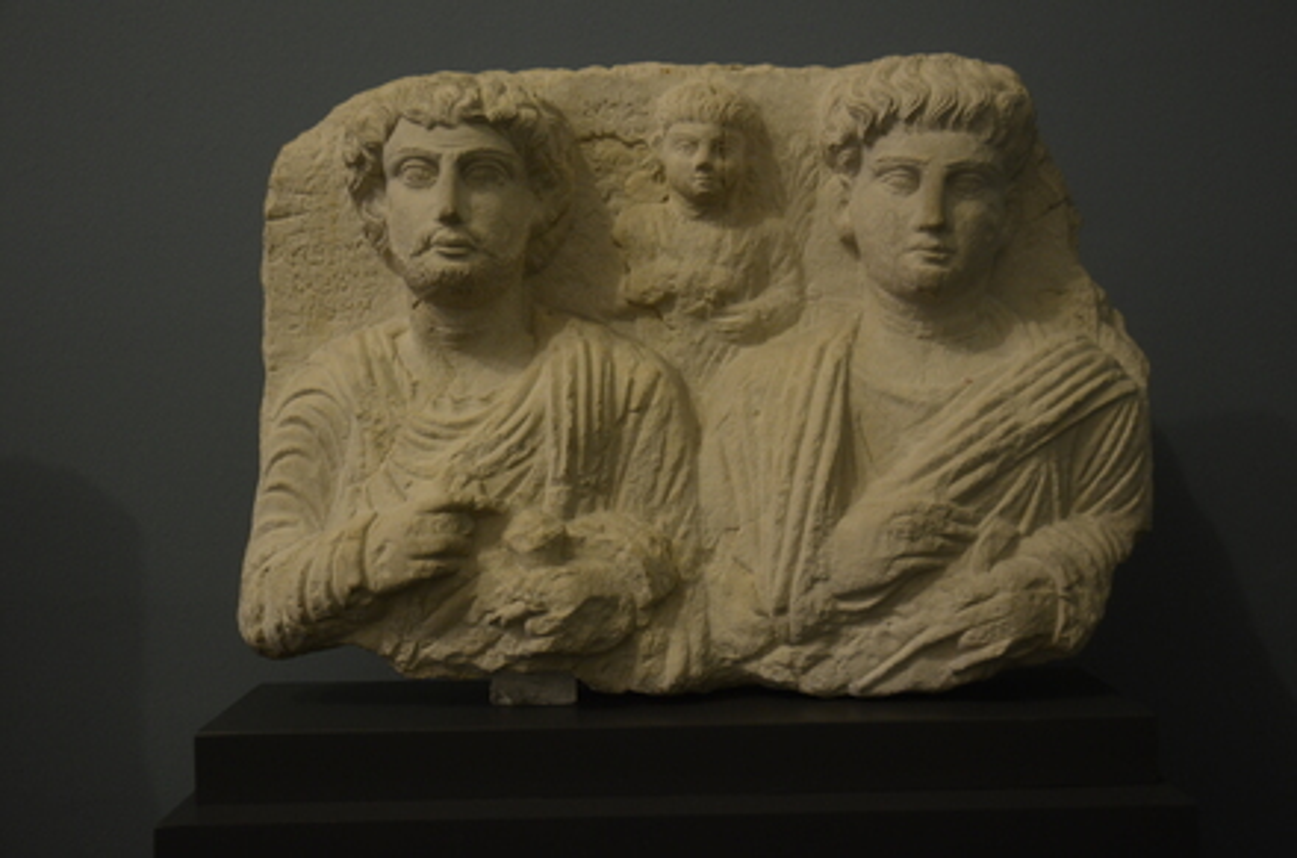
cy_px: 429
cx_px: 648
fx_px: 1402
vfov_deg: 34.0
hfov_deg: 49.7
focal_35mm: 39
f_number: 3.8
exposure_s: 1/8
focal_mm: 26
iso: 1250
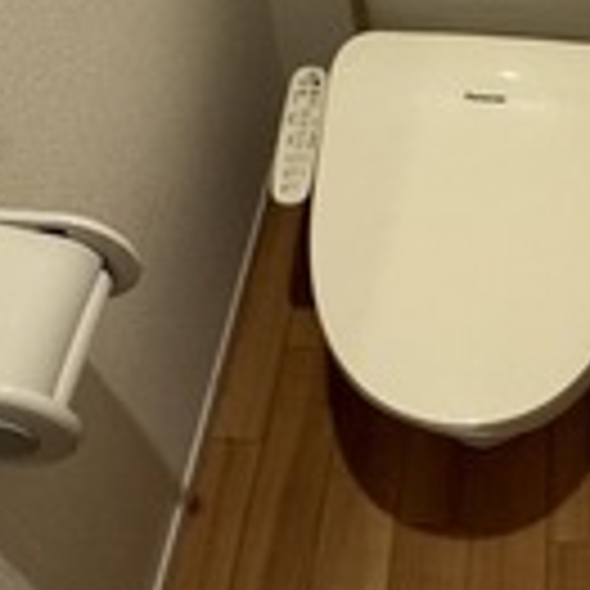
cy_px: 50
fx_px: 1022
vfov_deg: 30.6
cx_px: 509
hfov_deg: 31.0
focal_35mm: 53
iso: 320
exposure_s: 1/70
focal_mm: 2.22
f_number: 2.2
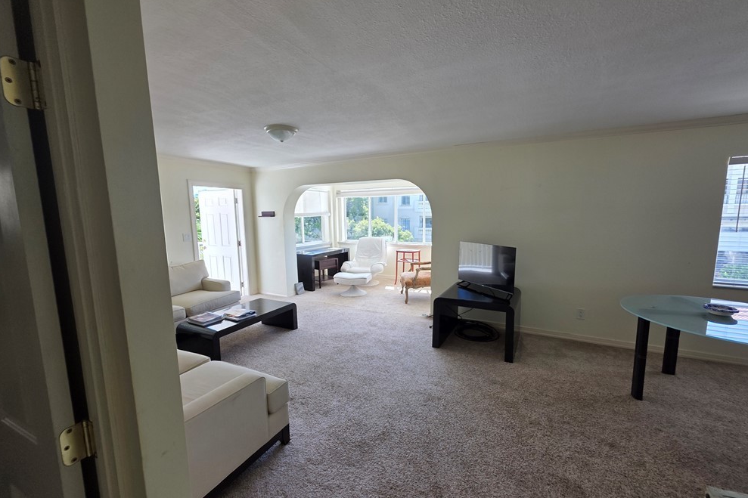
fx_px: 291
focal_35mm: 14
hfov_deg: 104.3
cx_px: 379
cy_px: 244
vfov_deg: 81.2
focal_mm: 2.2
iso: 40
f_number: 1.9
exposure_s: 1/174
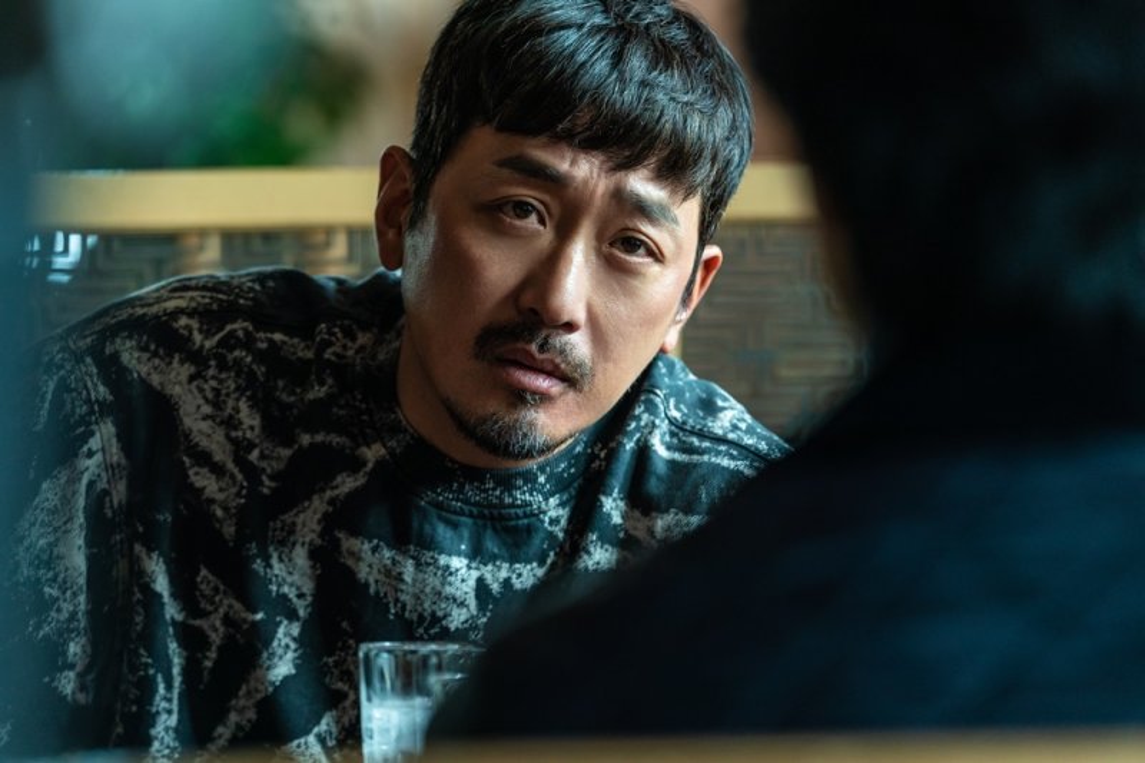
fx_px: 6359
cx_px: 572
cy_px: 382
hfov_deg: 10.3
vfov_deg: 6.9
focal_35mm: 200
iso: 1000
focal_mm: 200
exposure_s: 1/200
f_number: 4.5
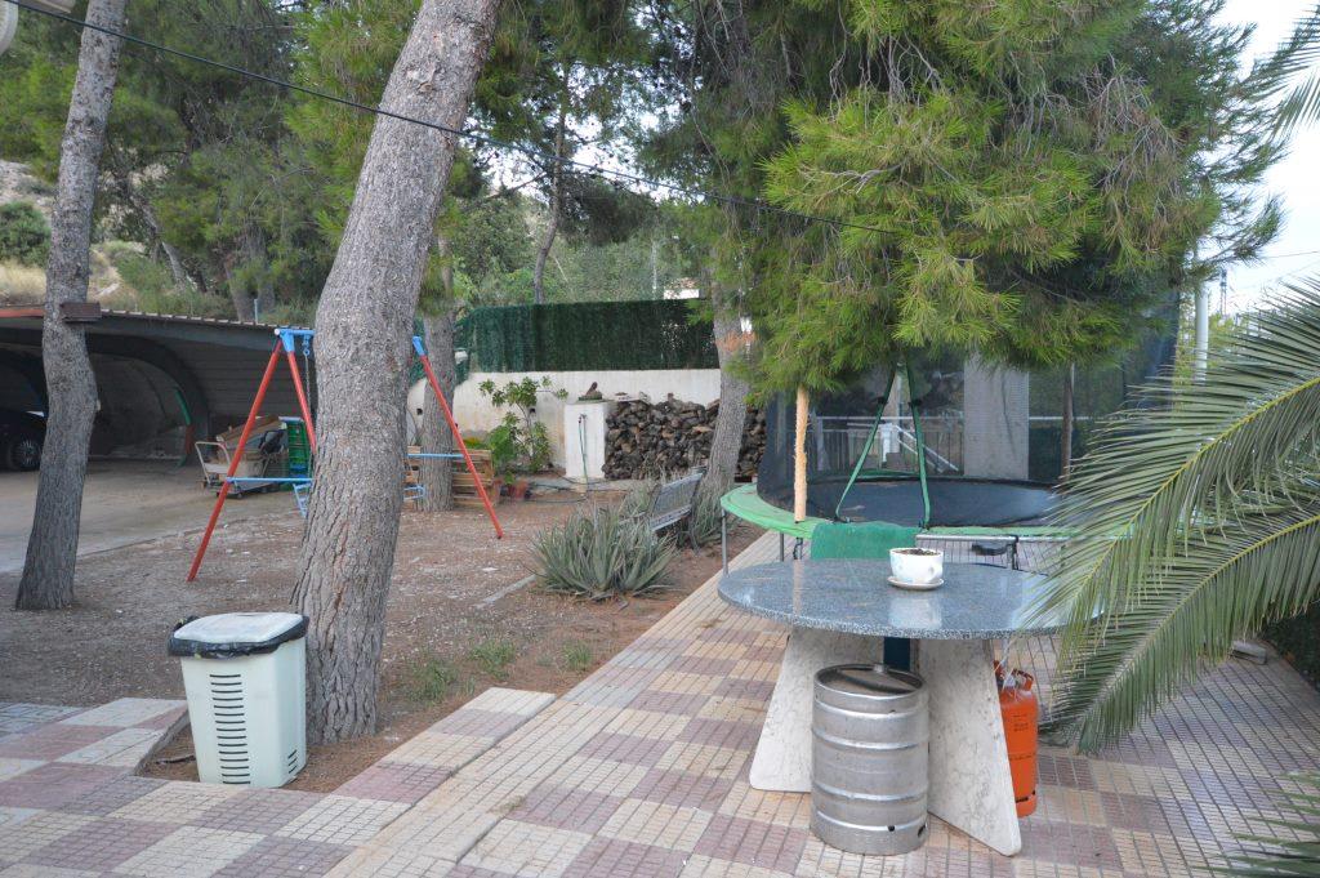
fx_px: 1044
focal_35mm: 28
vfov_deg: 45.6
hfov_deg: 64.6
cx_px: 660
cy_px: 439
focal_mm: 19
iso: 2000
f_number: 5.6
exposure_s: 1/60
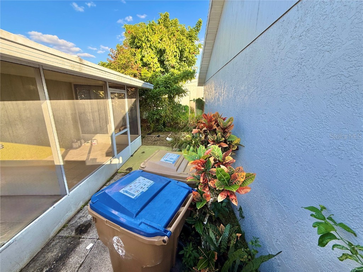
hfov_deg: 102.1
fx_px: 147
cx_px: 182
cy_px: 136
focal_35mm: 14
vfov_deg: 85.7
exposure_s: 1/370
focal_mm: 2.22
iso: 64
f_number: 2.2
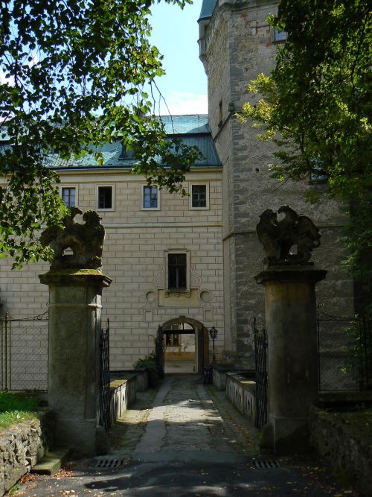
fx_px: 516
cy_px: 248
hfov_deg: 39.6
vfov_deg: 51.4
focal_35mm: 36
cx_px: 186
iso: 80
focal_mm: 6
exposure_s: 1/400
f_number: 5.6
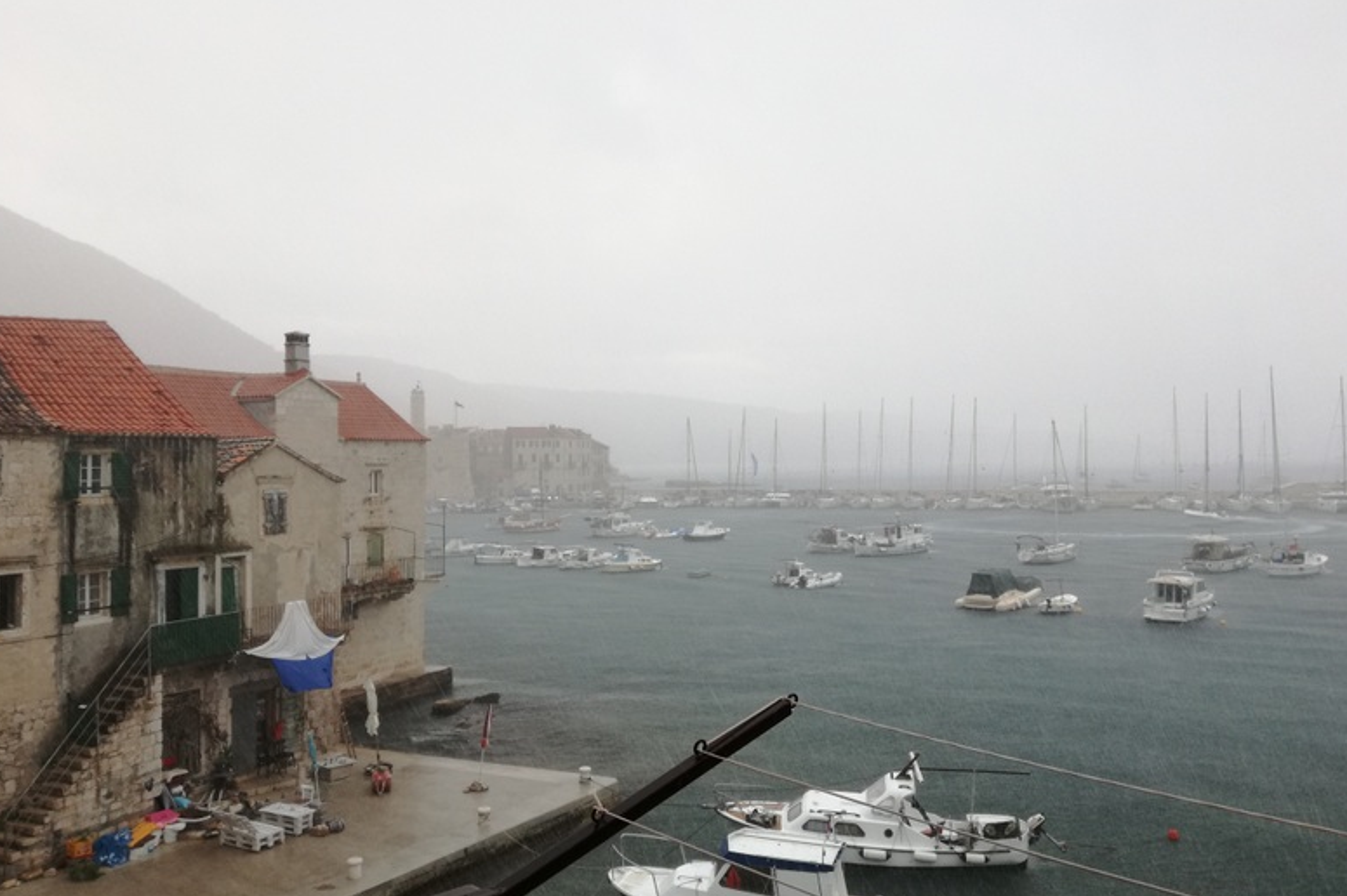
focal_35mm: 29
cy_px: 455
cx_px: 671
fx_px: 1085
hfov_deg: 63.7
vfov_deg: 44.9
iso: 50
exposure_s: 1/109
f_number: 2
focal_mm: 3.79
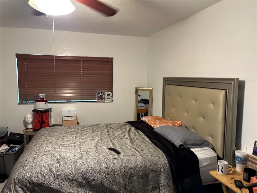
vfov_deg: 53.1
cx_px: 128
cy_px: 96
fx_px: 193
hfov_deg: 67.3
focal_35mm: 26
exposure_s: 1/60
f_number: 1.5
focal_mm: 5.7
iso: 125
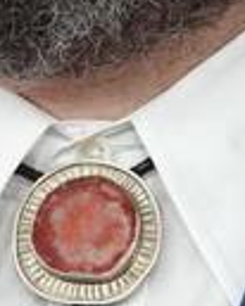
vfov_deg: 1.9
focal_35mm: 1017
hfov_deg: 1.5
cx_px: 55
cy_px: -231
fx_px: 9229
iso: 5000
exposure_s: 1/500
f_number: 5.6
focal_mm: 168
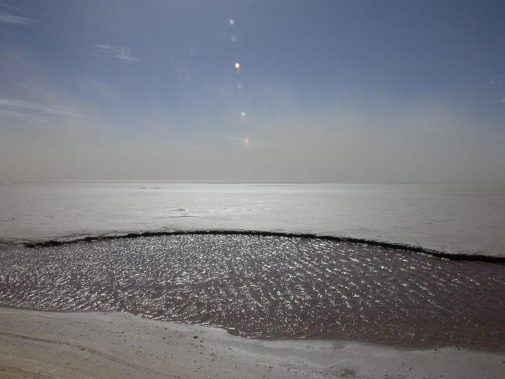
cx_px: 247
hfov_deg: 47.8
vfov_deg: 36.8
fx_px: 569
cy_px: 189
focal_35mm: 39
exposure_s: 1/440
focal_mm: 7.85
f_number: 7.5
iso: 100
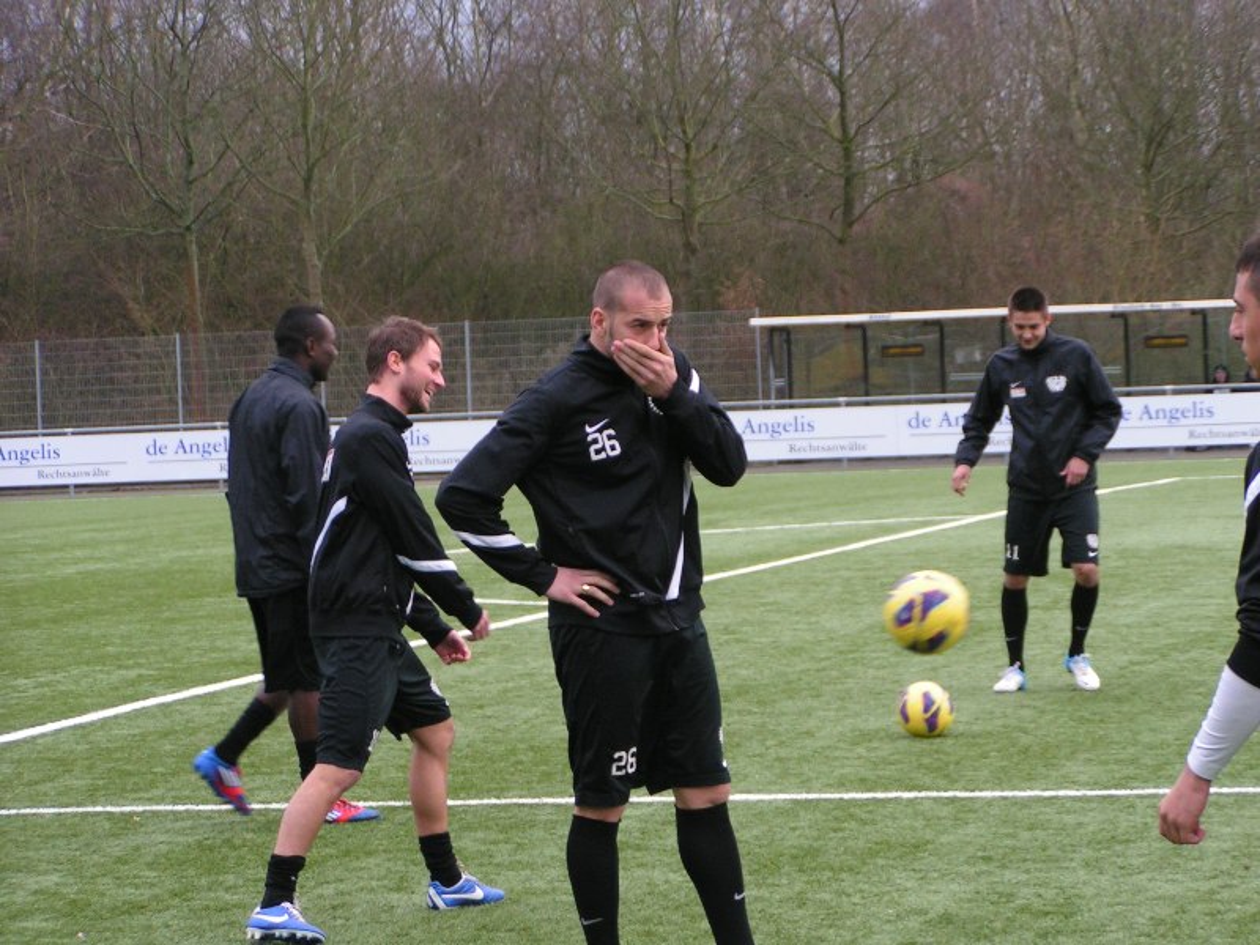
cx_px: 630
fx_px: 4768
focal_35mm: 131
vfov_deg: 11.3
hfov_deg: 15.1
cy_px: 472
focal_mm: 20
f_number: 3.5
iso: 100
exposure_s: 1/160
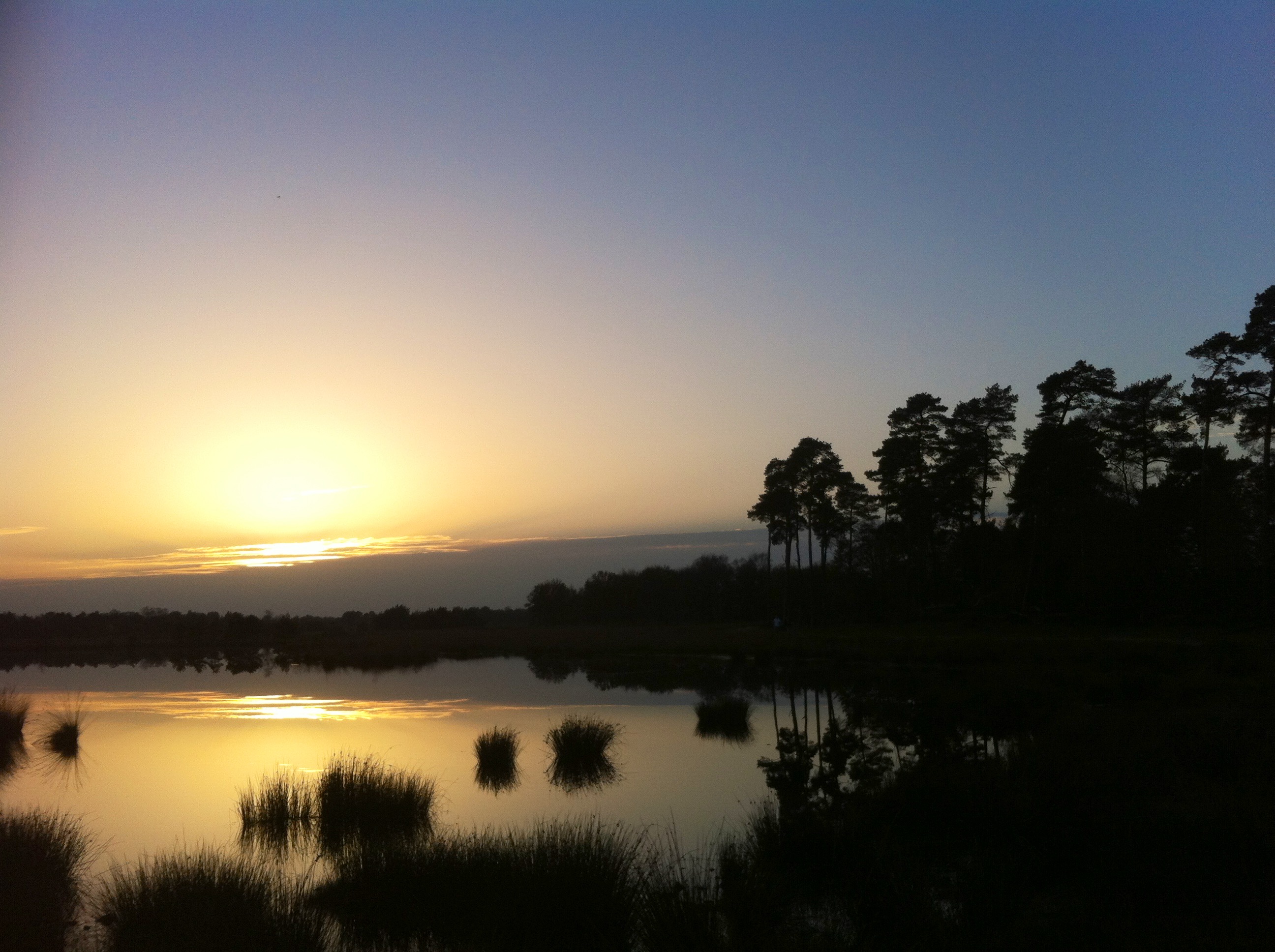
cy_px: 476
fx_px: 1287
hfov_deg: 52.7
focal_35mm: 35
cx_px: 638
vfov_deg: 40.6
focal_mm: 3.85
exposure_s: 1/973
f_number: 2.8
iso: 80
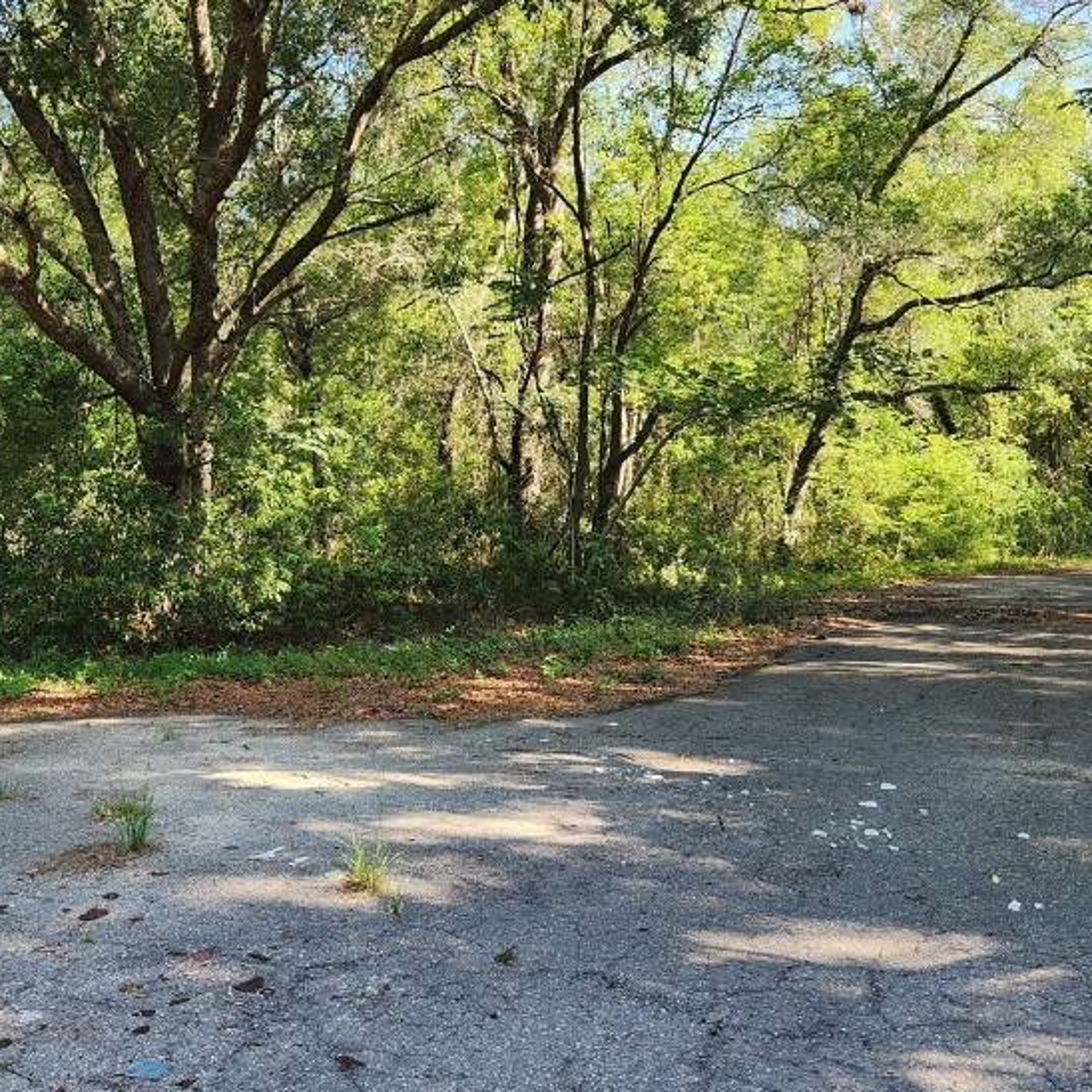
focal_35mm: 38
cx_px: 393
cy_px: 430
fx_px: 1356
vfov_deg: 43.6
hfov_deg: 43.4
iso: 20
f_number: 1.8
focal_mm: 5.4
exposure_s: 1/205
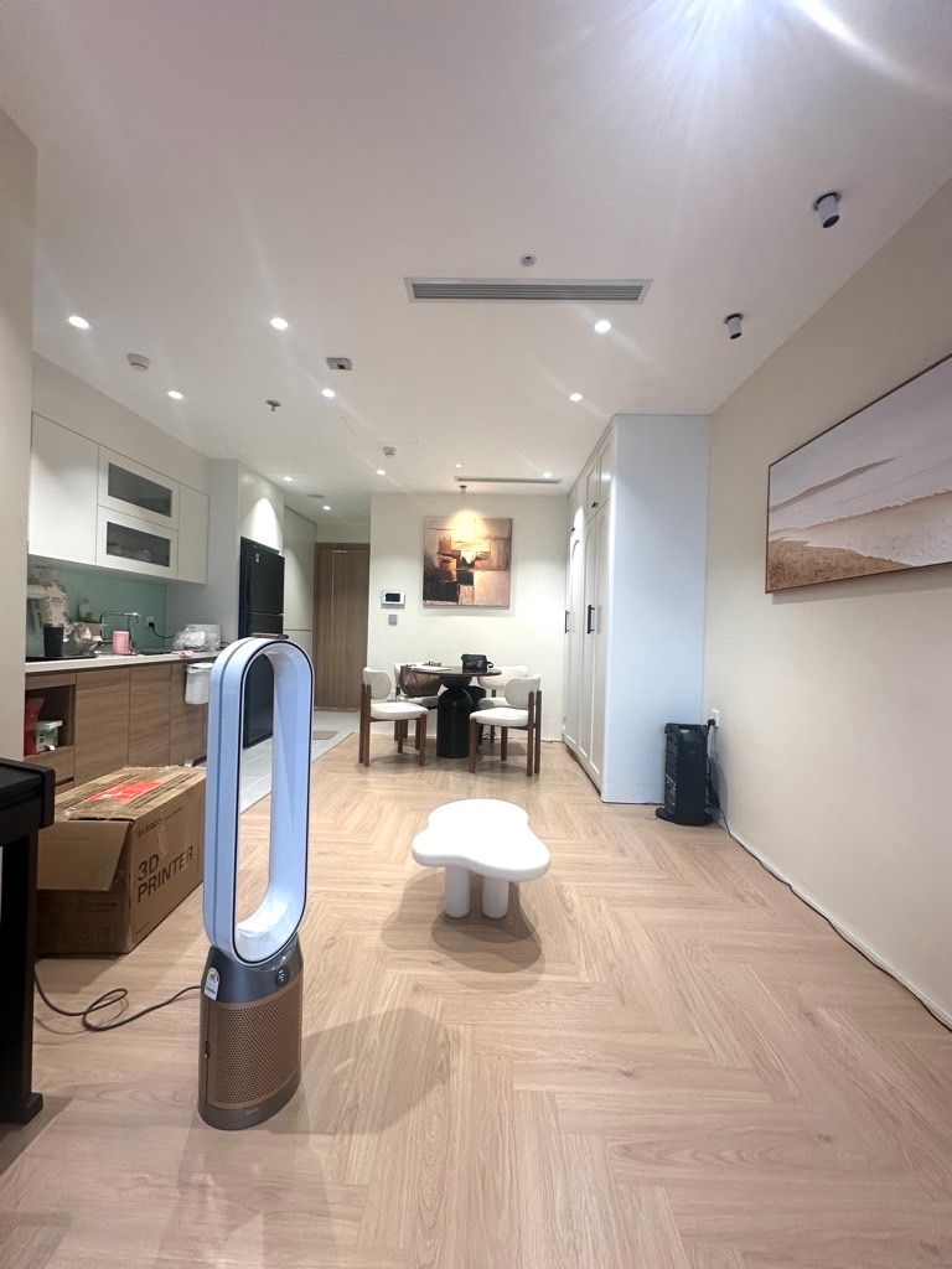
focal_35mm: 14
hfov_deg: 85.7
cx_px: 476
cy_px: 634
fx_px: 513
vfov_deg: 102.1
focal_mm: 2.22
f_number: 2.2
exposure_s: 1/100
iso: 160
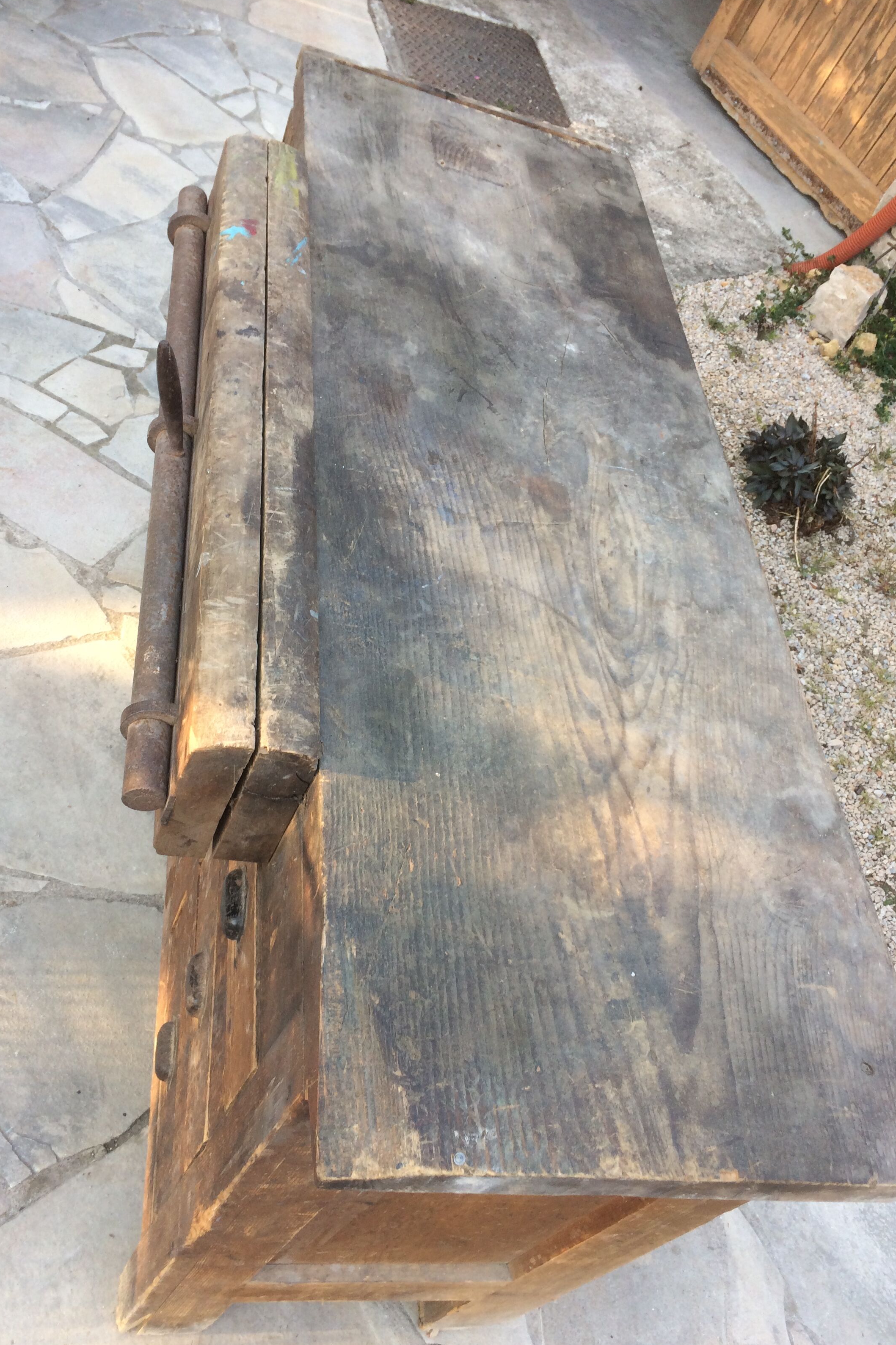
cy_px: 679
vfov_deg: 60.3
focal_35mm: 31
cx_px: 422
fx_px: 1157
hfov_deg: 42.3
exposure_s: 1/100
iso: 50
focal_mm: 4.15
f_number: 2.2
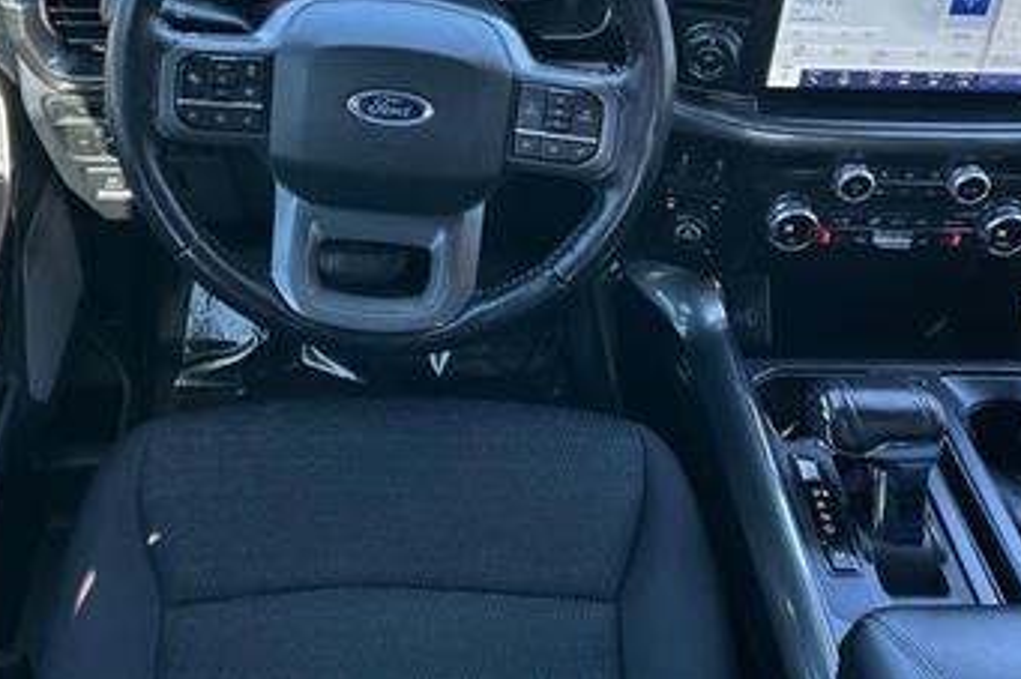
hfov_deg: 48.3
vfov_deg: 32.4
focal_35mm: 40
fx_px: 1134
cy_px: 132
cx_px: 422
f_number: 1.5
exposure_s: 1/121
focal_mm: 5.7
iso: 64
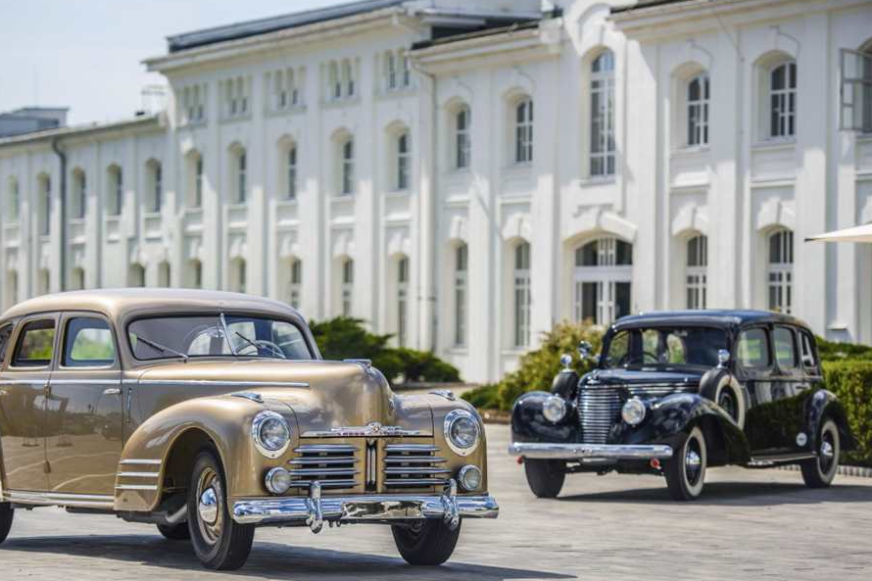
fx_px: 3342
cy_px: 289
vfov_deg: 9.9
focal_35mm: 138
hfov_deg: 14.9
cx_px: 372
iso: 100
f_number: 2.8
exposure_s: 1/640
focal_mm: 120
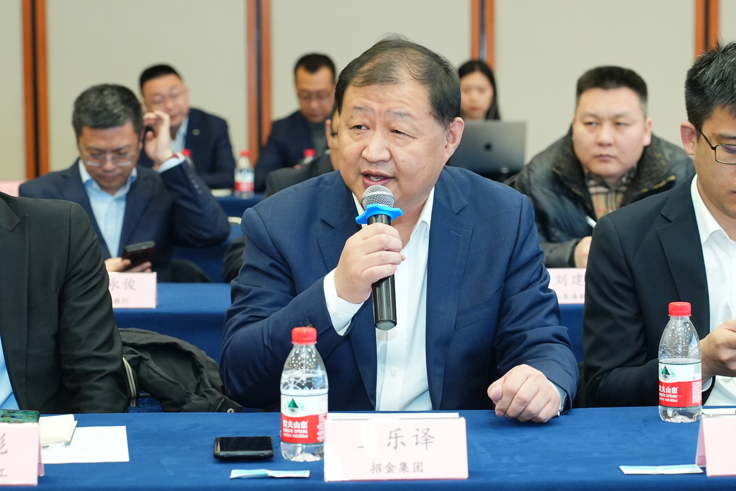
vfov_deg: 13.4
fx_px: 2085
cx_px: 368
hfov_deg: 20.0
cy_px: 246
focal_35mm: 102
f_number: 4
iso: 2500
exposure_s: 1/100
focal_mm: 68
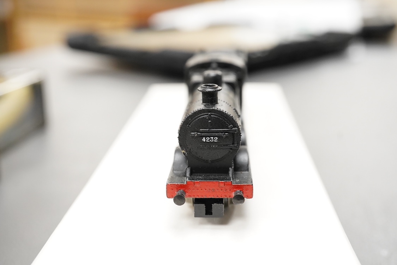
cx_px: 198
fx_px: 496
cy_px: 132
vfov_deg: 29.9
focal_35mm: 45
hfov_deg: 43.6
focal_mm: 30
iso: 2500
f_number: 11
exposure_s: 1/80
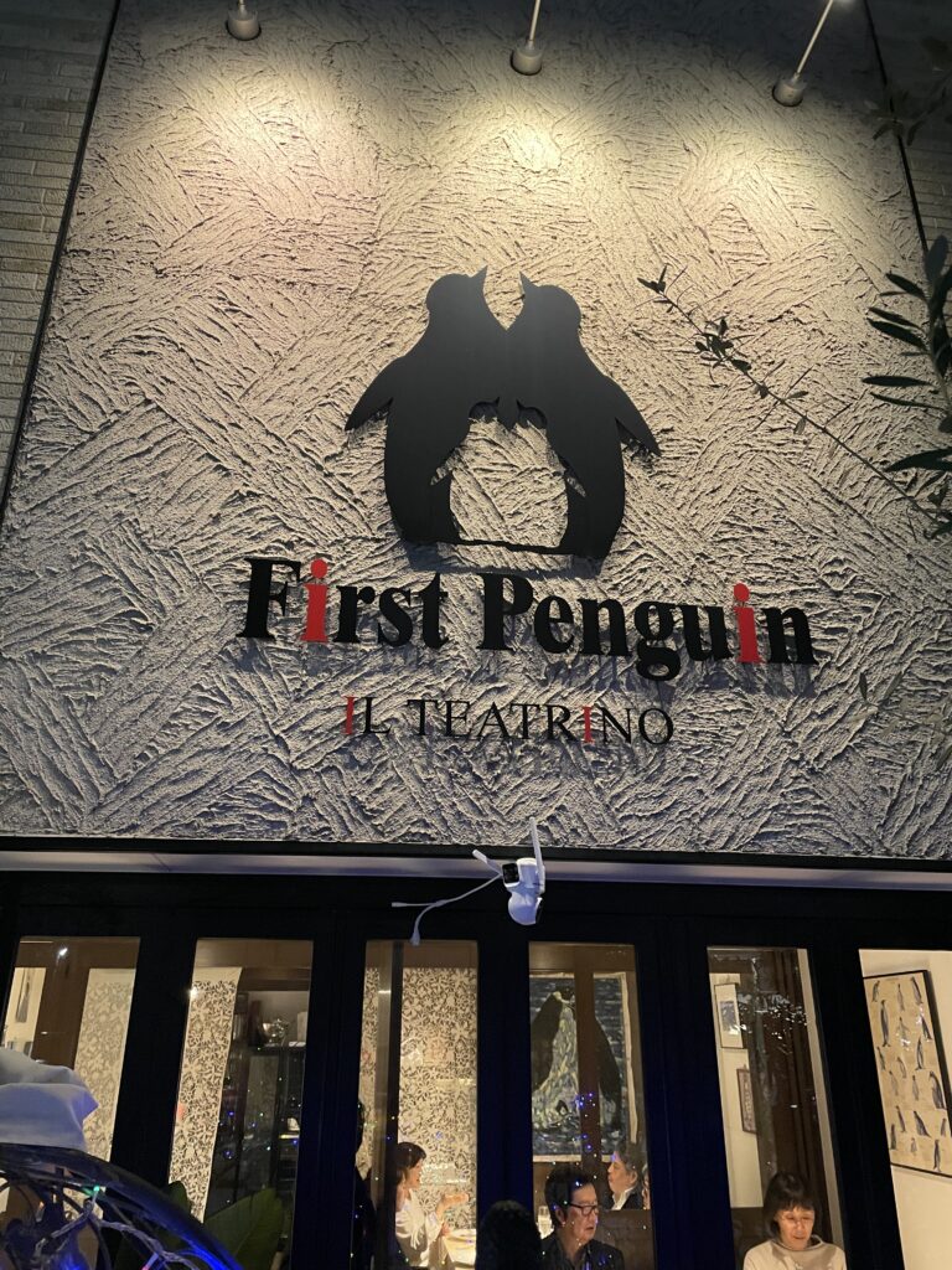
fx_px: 953
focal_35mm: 26
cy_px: 635
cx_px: 476
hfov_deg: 53.1
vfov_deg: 67.3
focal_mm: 4.2
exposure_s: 1/41
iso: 500
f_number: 1.6
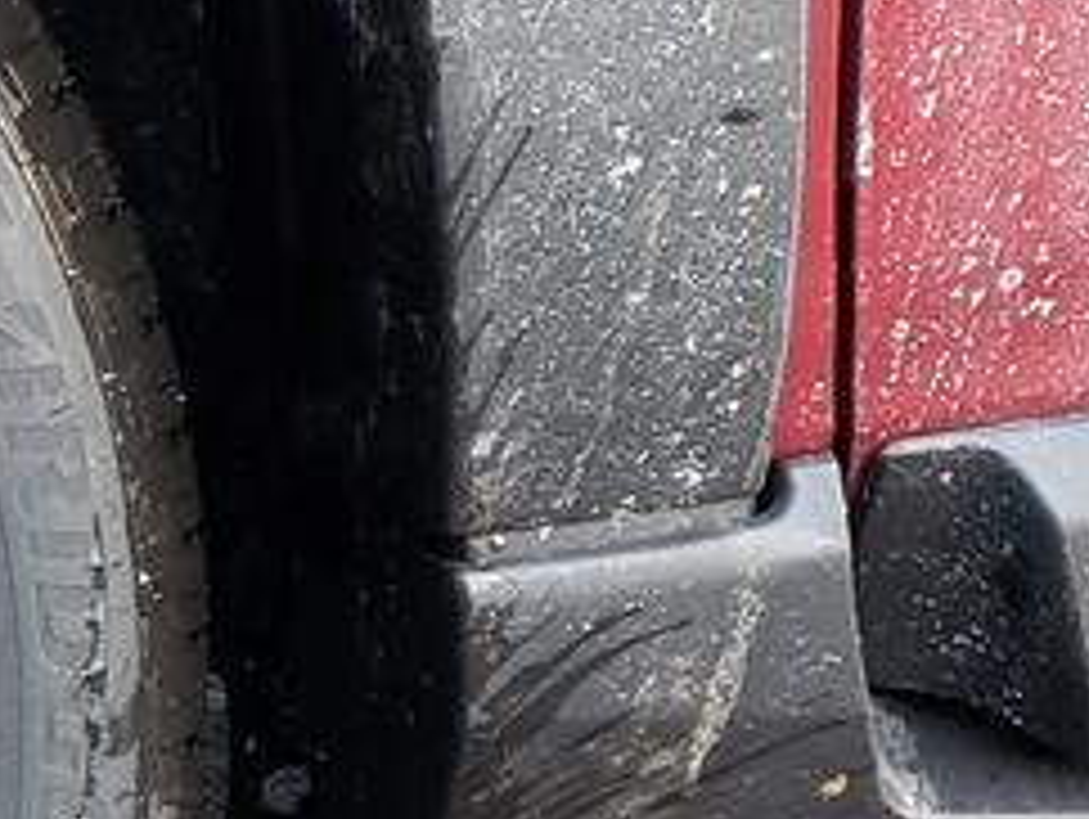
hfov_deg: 14.3
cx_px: -1206
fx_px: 3464
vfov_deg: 13.5
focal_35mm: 110
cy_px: 477
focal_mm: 4.3
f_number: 1.5
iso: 250
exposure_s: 1/21
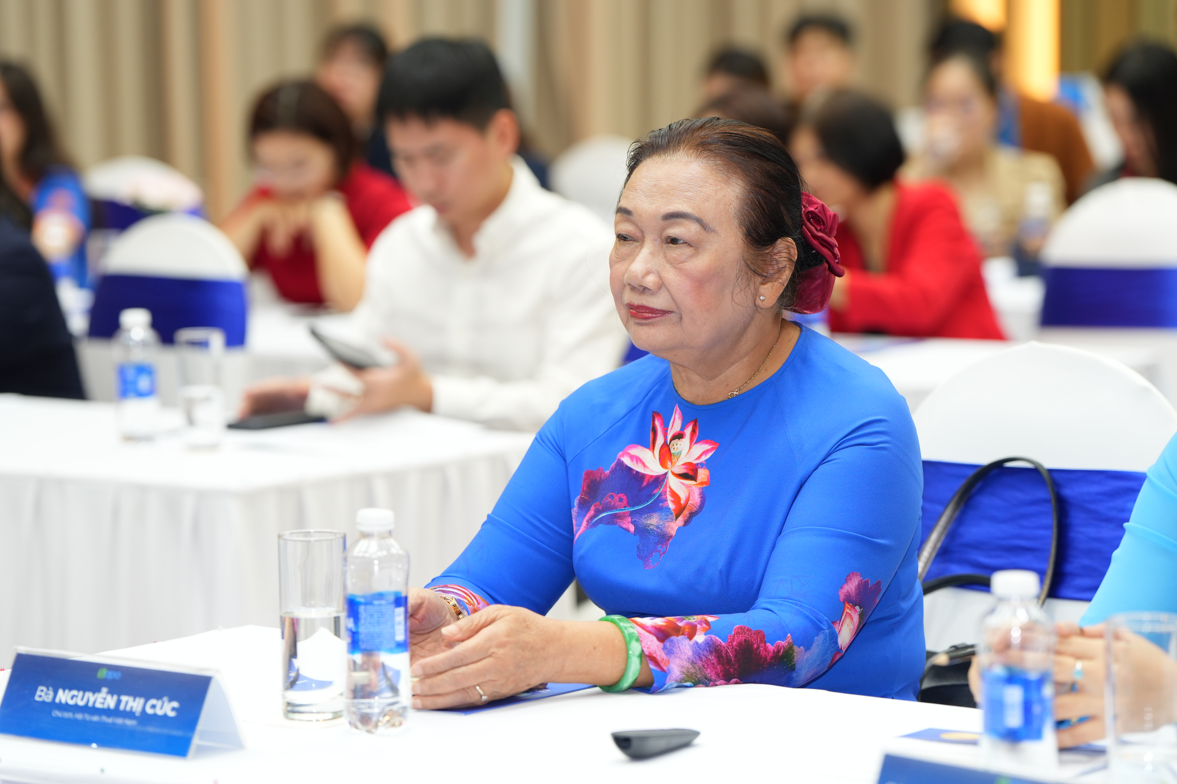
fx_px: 4348
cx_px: 588
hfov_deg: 15.4
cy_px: 392
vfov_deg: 10.3
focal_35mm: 133
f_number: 3.5
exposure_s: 1/160
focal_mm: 133
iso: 800
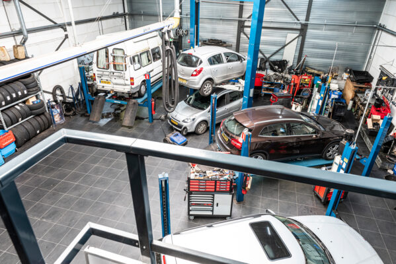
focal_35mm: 24
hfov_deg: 73.7
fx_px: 264
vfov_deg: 53.2
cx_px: 198
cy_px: 132
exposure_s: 1/4
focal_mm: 24
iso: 250
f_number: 8
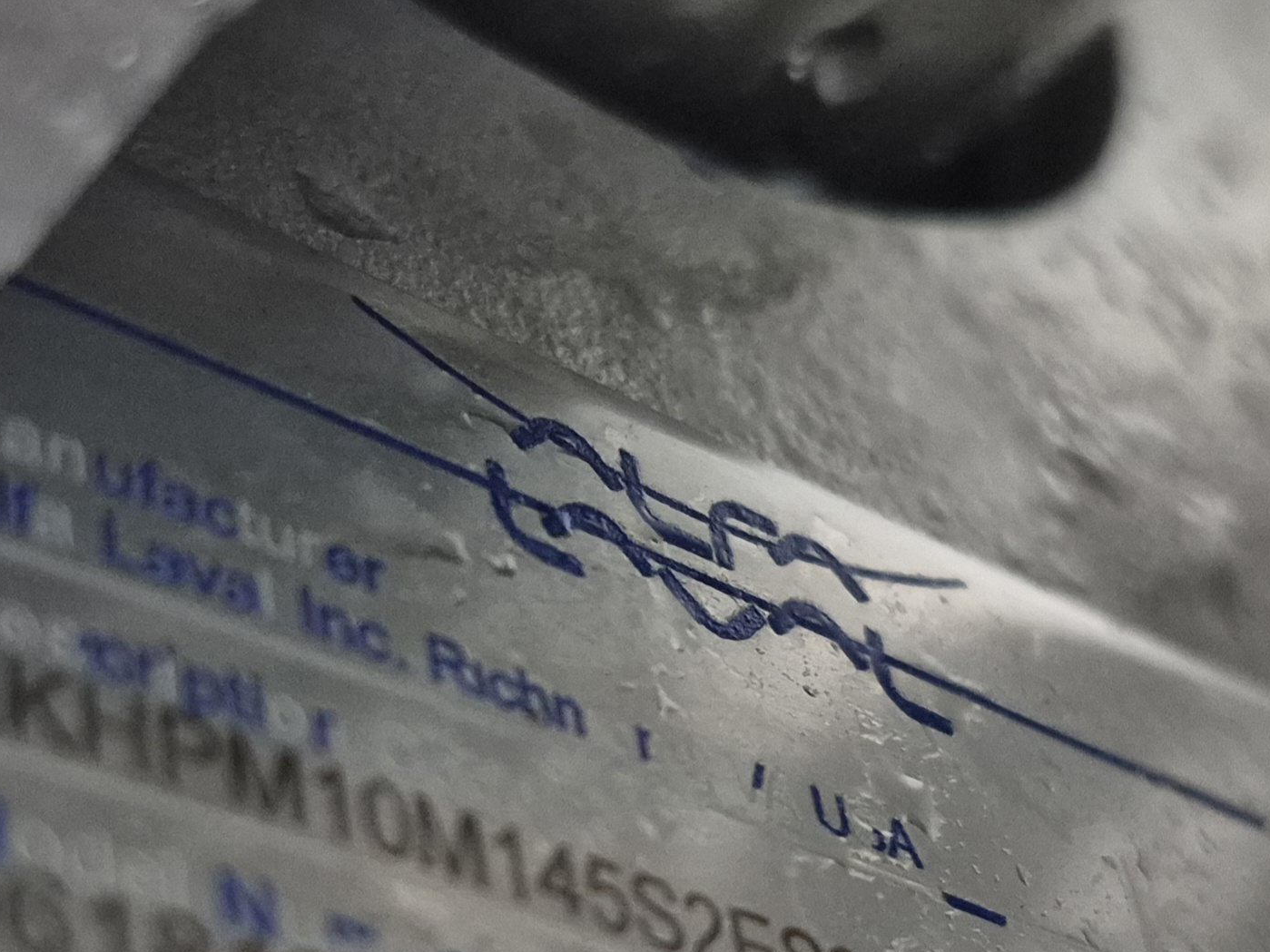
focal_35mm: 39
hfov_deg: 47.9
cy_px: 746
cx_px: 628
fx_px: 1431
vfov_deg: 35.7
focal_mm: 5.4
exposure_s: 1/60.2
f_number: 1.8
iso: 1600
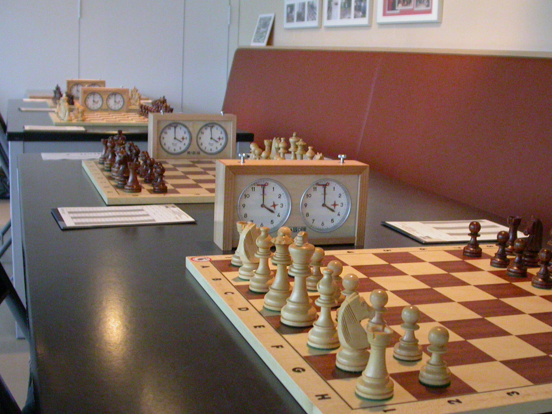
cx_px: 320
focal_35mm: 49
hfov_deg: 38.8
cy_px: 247
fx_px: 781
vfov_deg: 29.6
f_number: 2.6
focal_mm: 7.85
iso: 400
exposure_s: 1/42
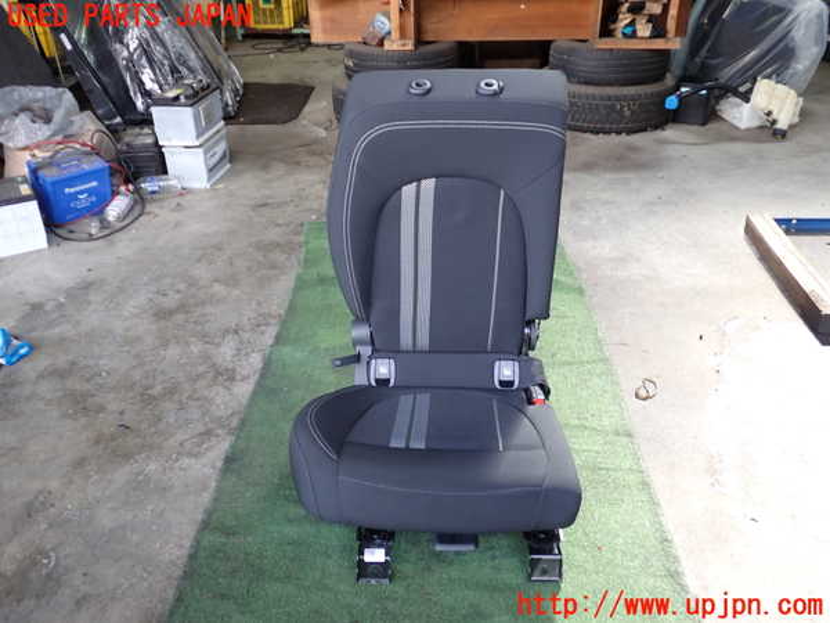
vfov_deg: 46.8
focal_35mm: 30
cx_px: 415
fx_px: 719
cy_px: 312
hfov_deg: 60.0
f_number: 2.3
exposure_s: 1/40
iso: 200
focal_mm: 5.4
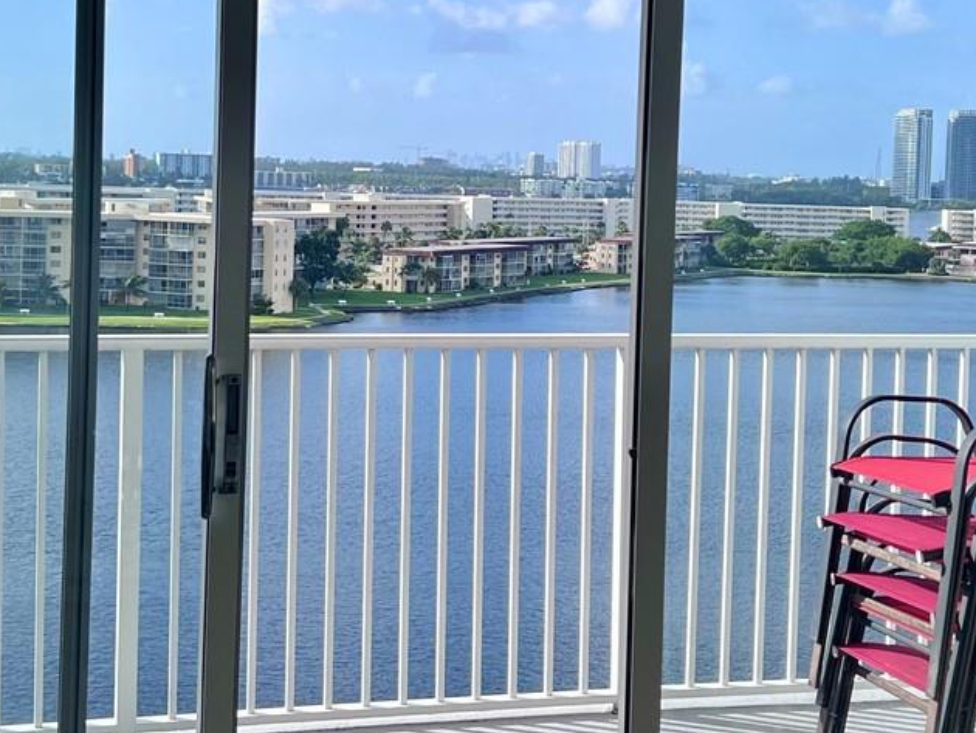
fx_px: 1862
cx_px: 428
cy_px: 214
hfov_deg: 29.4
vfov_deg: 22.1
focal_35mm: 66
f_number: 1.5
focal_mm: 5.7
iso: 50
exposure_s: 1/4115
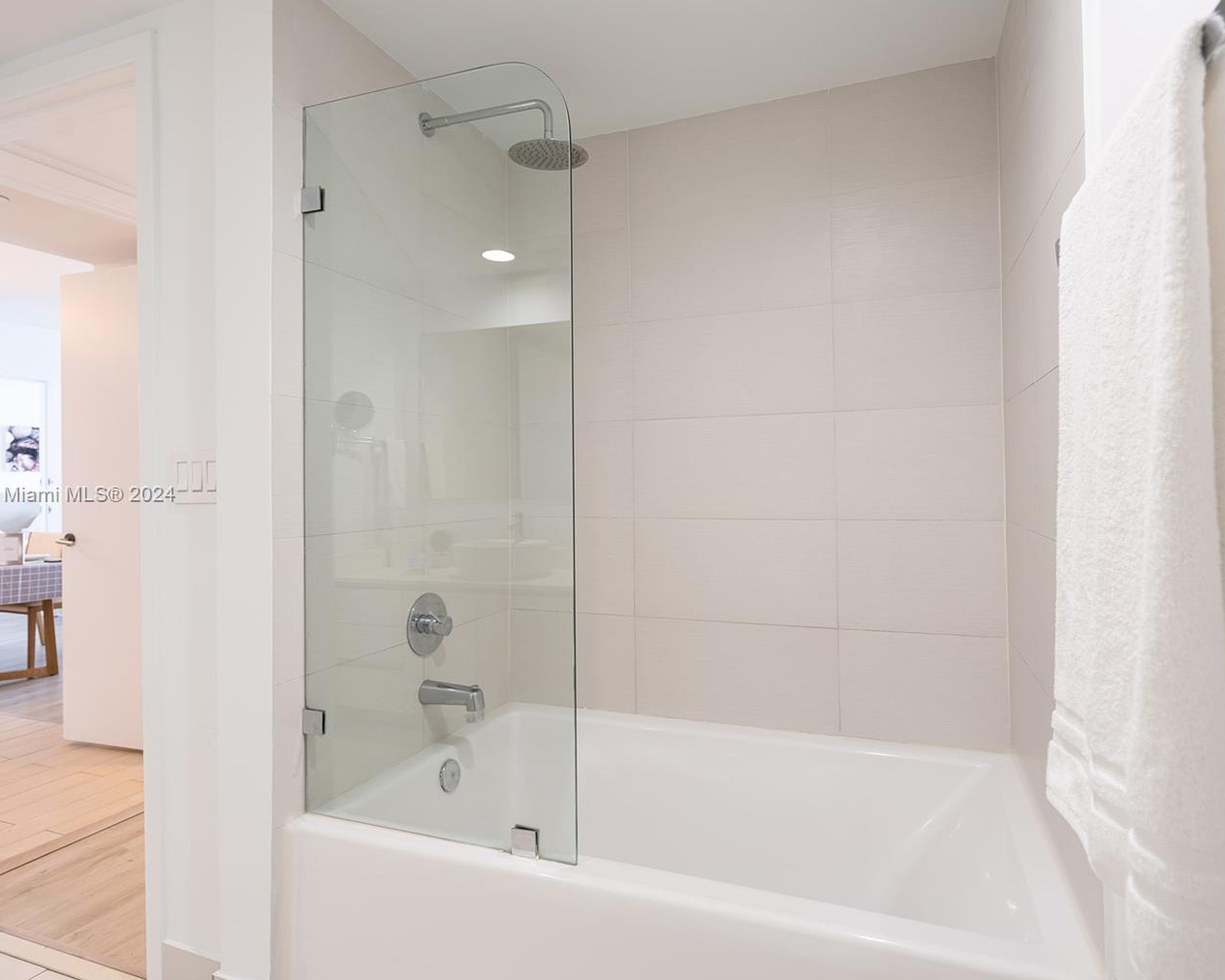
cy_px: 495
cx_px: 640
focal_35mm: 19
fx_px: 689
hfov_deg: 83.2
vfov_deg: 70.8
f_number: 5.6
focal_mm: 16
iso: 100
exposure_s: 1/5
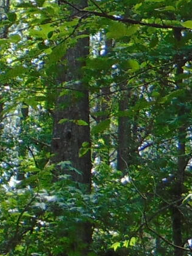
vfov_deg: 11.0
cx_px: 38
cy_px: -52
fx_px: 1300
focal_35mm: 176
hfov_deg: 8.4
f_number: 3
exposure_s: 1/320
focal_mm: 4.5
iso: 80
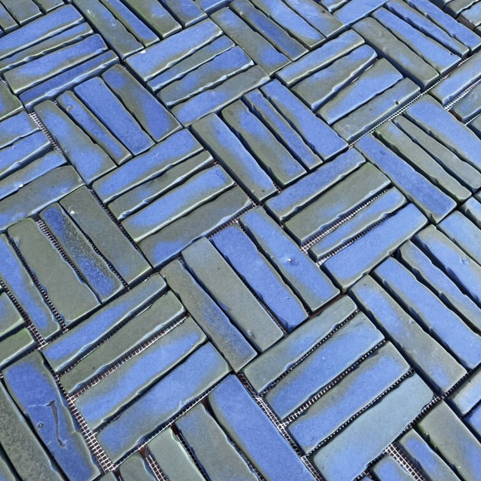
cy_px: 259
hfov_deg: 52.5
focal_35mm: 31
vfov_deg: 52.5
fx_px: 487
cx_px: 240
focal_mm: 5.1
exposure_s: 1/437
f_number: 1.6
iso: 50
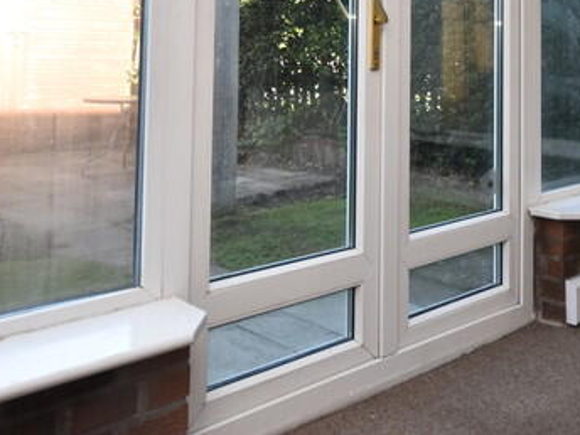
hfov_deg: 42.8
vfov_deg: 31.1
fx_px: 720
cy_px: 1
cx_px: 415
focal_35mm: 43
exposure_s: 1/200
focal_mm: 10
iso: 320
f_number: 5
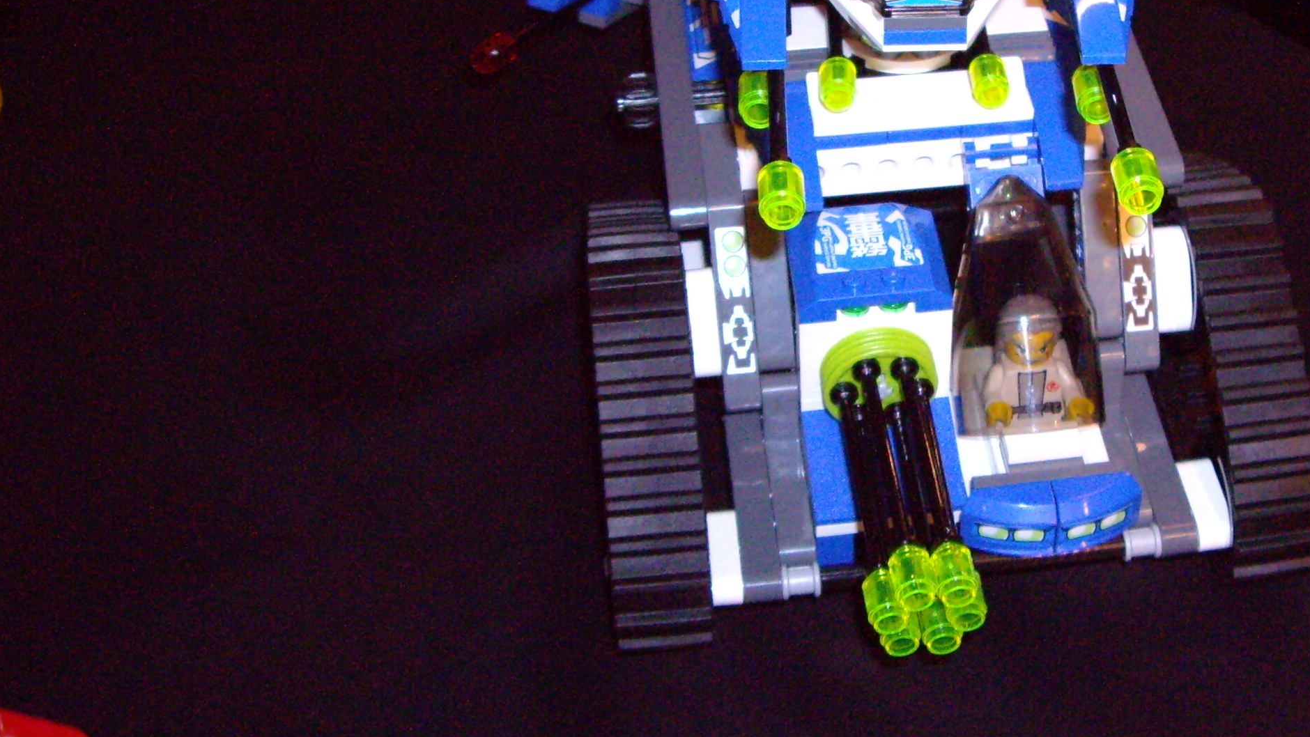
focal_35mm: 62
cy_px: 237
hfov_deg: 33.4
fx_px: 2154
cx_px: 912
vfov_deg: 19.4
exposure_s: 1/40
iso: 400
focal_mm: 6.2
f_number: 2.7
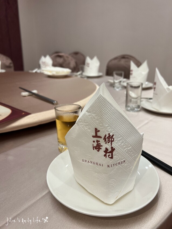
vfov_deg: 67.3
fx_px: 172
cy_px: 114
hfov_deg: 53.0
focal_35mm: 26
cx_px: 86
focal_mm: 5.7
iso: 80
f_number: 1.5
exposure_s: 1/60
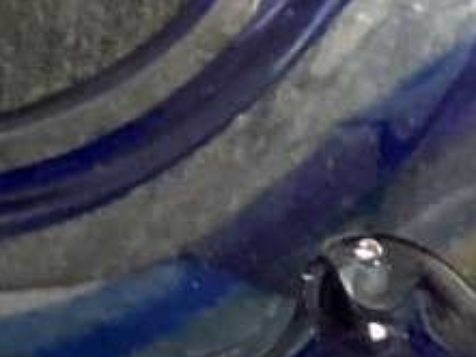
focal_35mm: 212
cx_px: -406
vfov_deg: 7.0
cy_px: 427
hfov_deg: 8.9
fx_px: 2917
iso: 400
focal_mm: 3.3
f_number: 2.4
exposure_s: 1/30
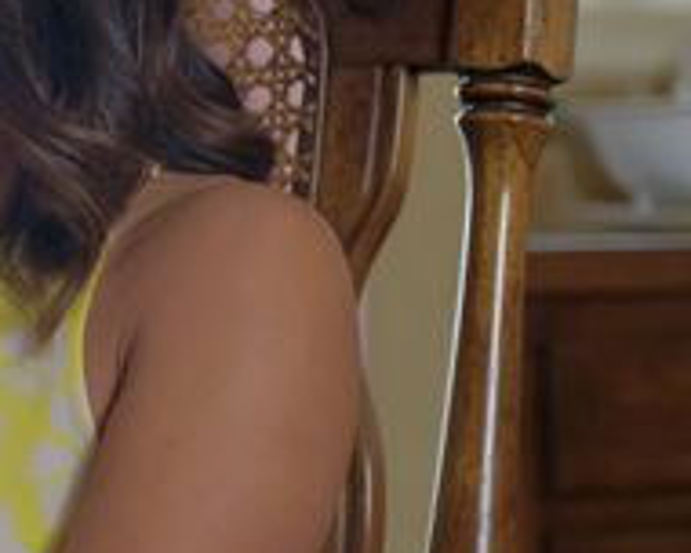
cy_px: 196
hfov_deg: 9.0
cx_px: -291
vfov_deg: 7.4
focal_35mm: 209
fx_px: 4274
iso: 4000
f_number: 2.8
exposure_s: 1/160
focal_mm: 48.5
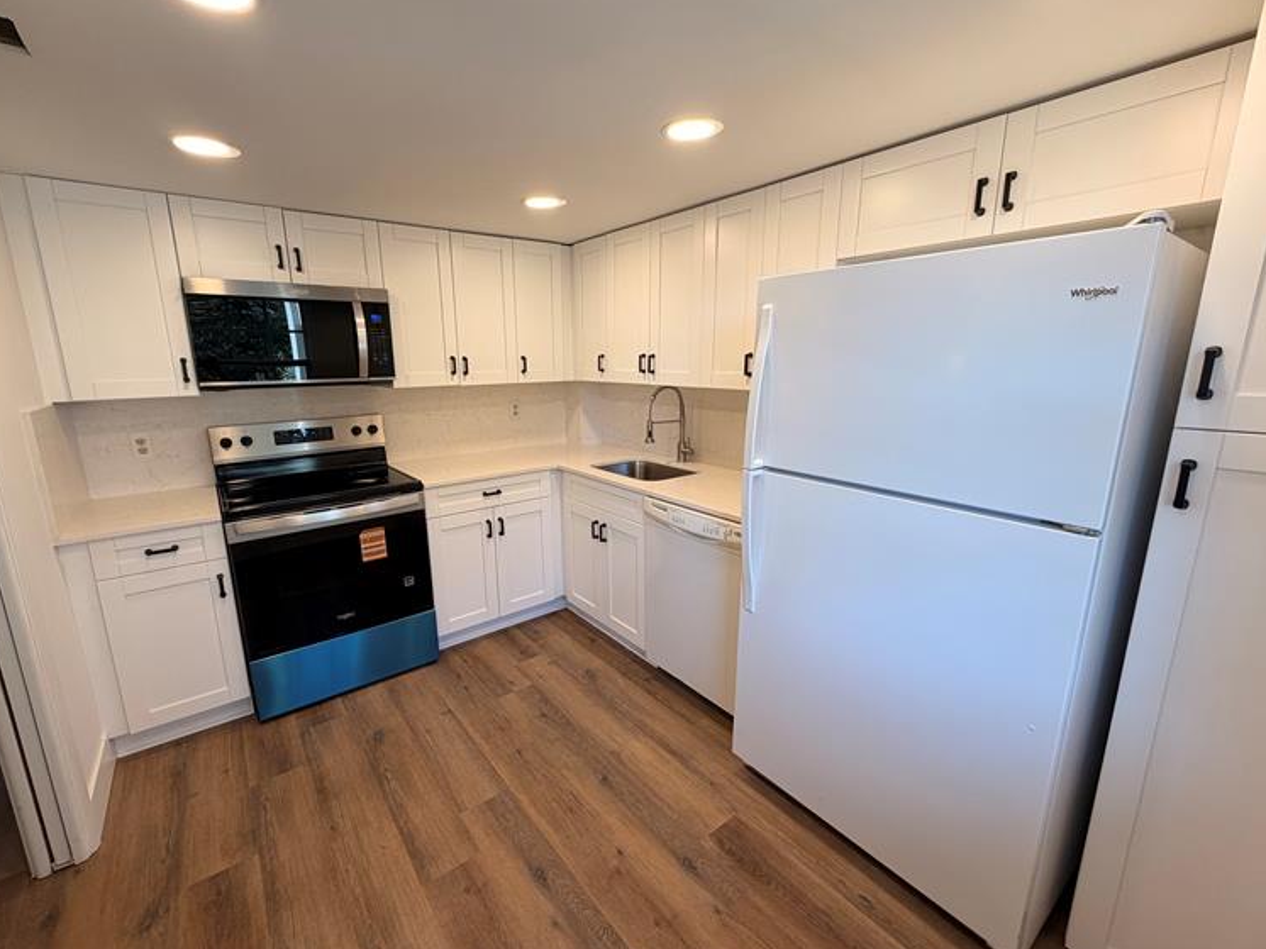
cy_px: 471
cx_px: 602
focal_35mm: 15
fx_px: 549
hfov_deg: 98.1
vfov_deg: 81.7
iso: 100
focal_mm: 2.22
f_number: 2.2
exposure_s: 1/120
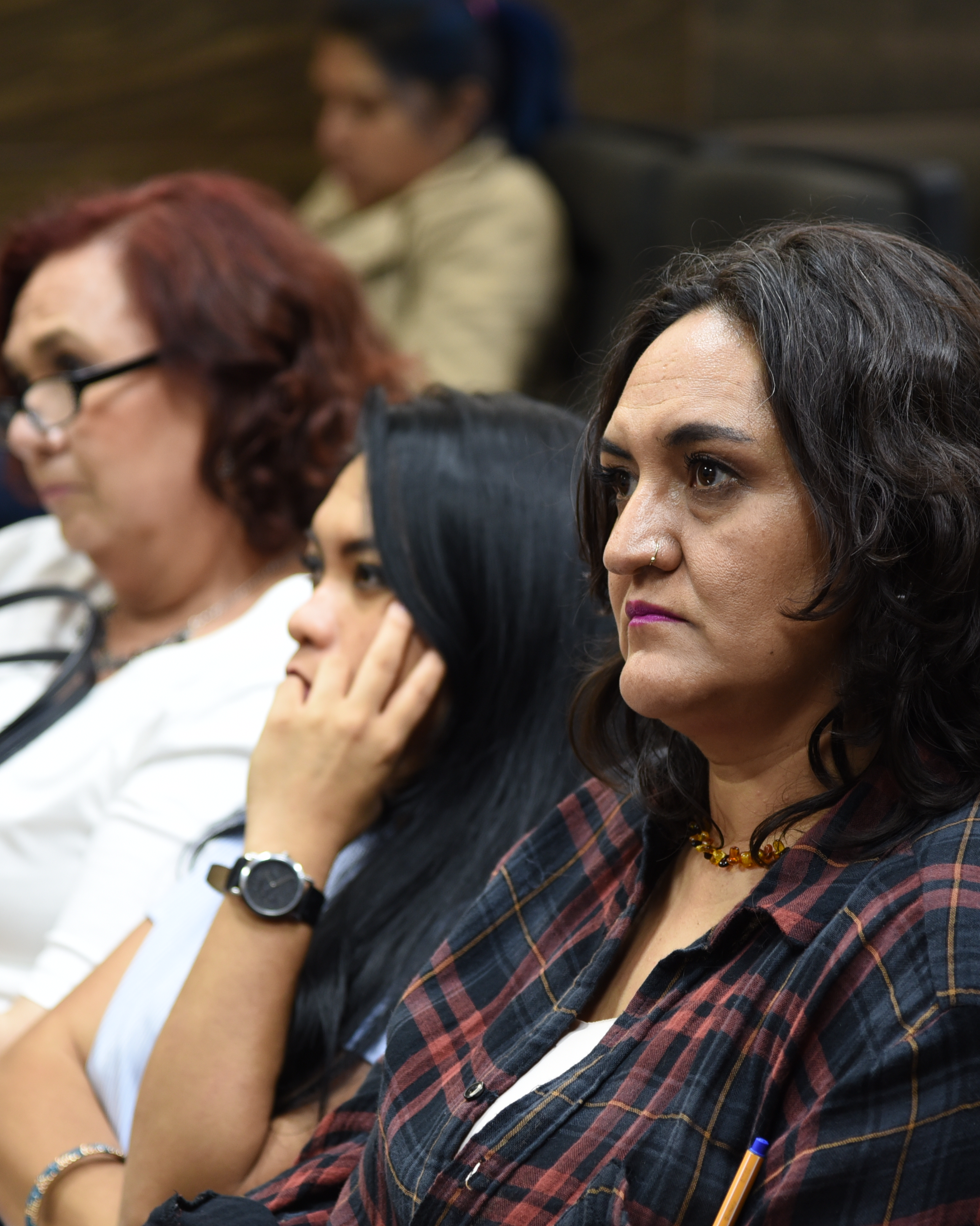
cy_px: 629
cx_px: 450
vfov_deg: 11.0
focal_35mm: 175
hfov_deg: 8.8
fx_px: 6345
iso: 800
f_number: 4
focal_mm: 120
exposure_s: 1/25
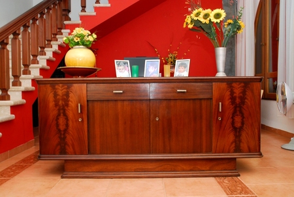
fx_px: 270
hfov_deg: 57.2
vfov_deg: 40.1
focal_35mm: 33
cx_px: 147
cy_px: 98
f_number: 5
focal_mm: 22
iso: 400
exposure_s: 1/60
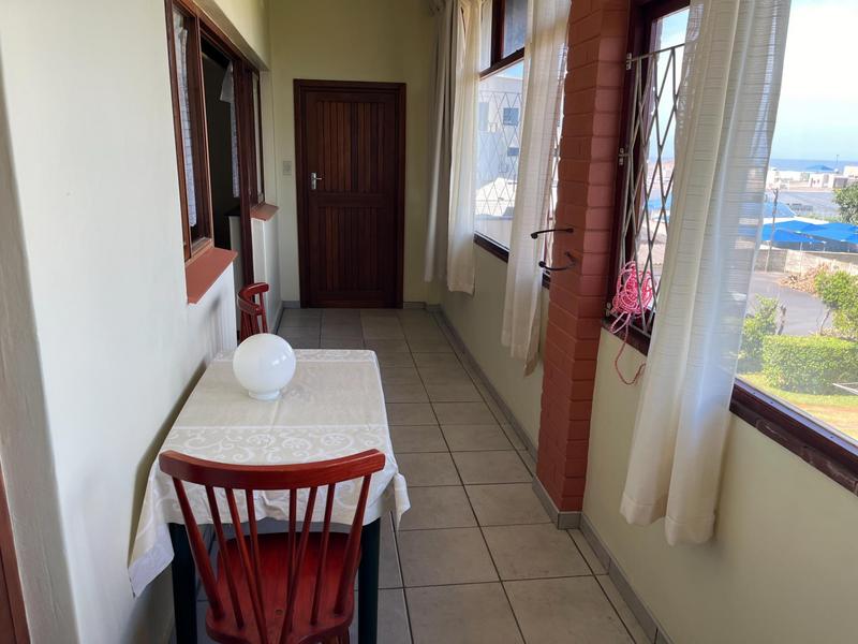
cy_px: 322
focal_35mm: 26
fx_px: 644
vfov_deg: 53.1
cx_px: 429
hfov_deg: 67.3
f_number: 1.6
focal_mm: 5.1
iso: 40
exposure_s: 1/275
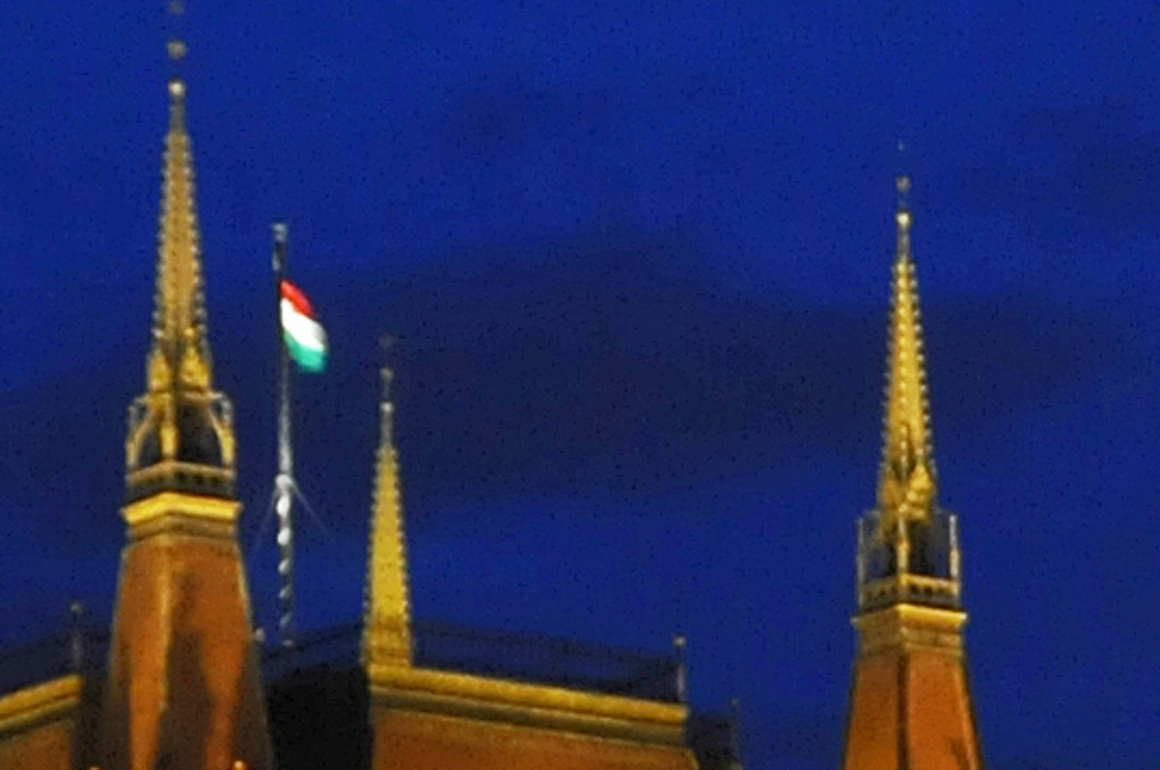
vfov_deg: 4.7
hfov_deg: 7.1
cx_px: 1518
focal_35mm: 287
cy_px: 1512
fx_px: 9234
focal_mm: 24
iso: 800
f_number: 3.8
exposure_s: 1/10
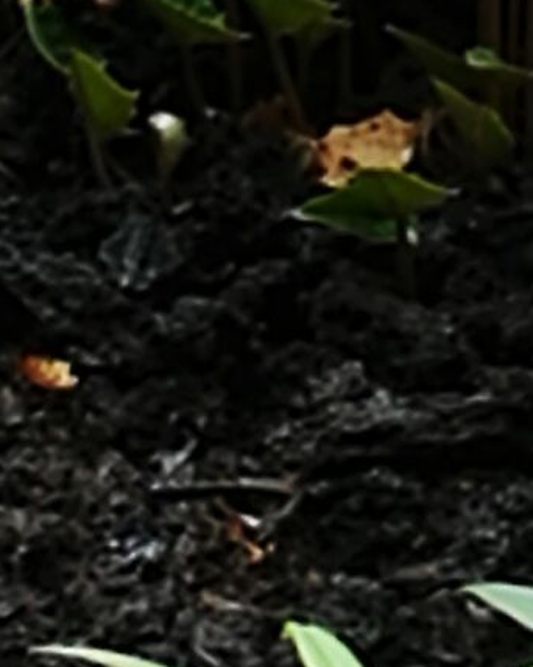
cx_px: 422
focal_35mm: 591
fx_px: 11662
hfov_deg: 2.6
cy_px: -581
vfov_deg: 3.3
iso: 50
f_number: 2.2
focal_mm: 4.5
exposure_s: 1/168
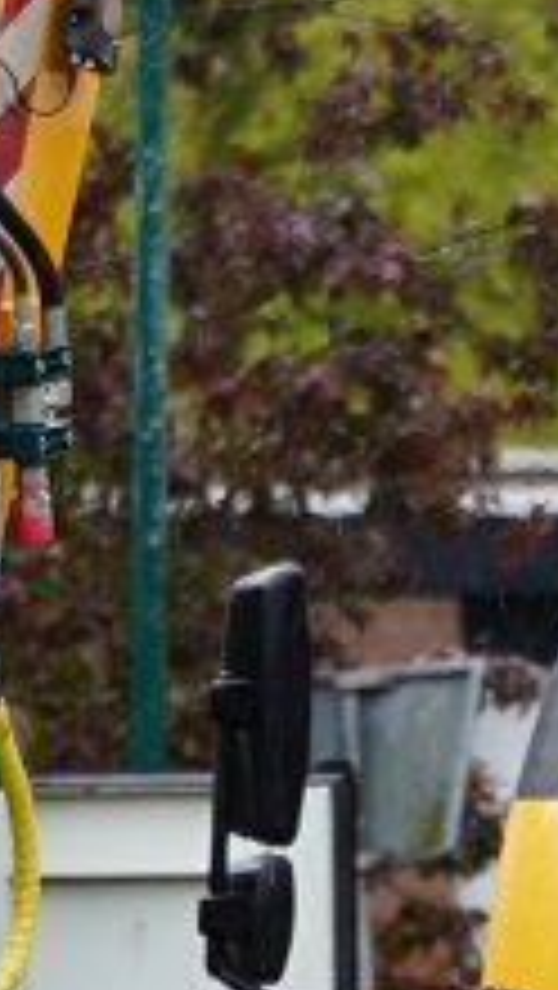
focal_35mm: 1645
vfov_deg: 1.3
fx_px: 43204
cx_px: 940
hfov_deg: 0.7
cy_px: 1256
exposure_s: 1/200
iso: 100
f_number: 4
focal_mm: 180
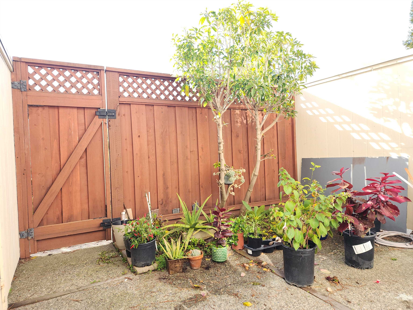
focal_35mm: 23
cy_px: 155
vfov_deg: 58.9
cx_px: 206
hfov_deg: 73.9
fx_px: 274
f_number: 1.8
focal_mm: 6.4
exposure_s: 1/120
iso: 16
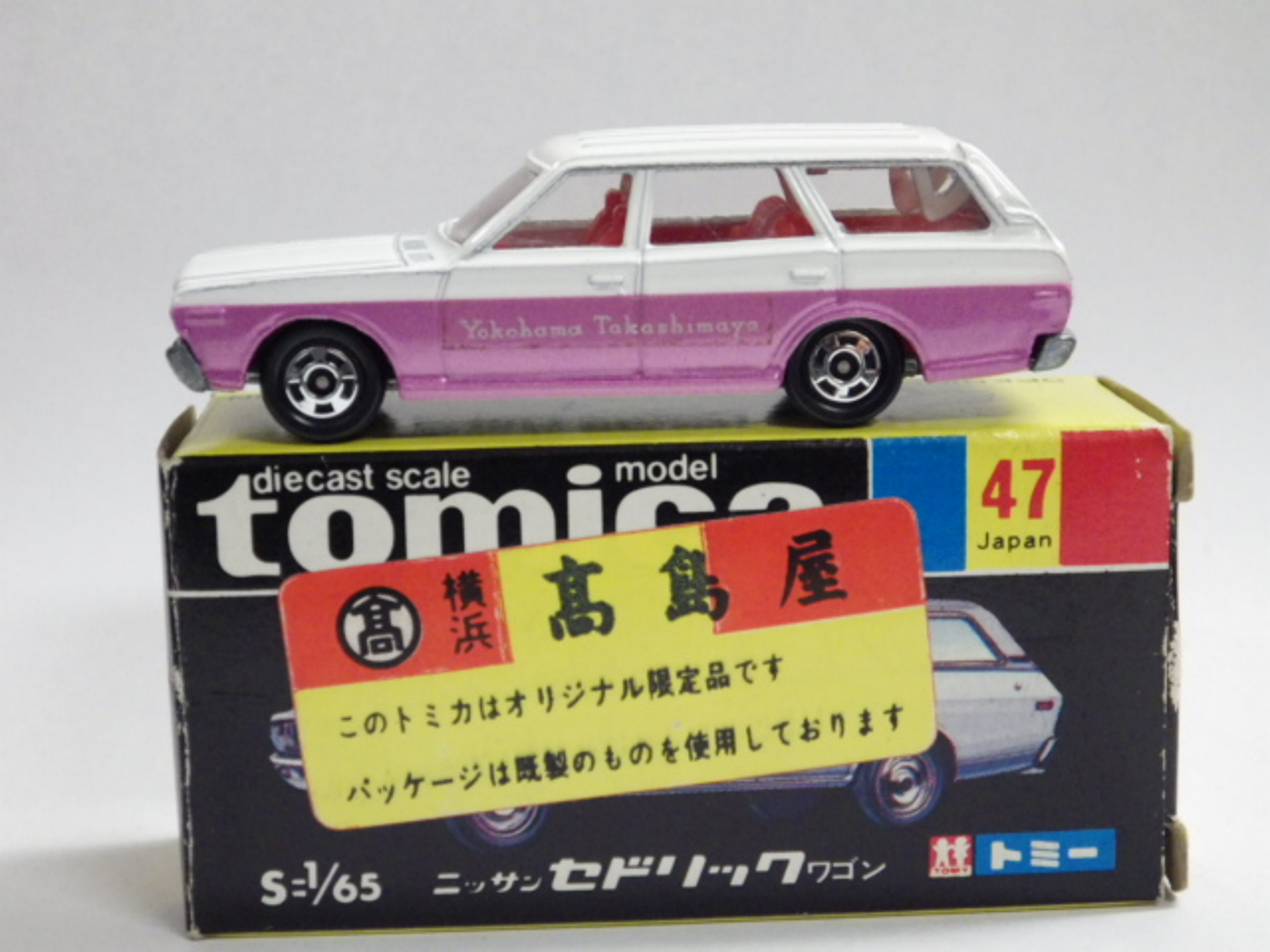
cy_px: 476
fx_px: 2605
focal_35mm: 71
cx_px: 635
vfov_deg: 20.7
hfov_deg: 27.4
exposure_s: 1/45
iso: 800
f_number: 4.2
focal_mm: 12.8
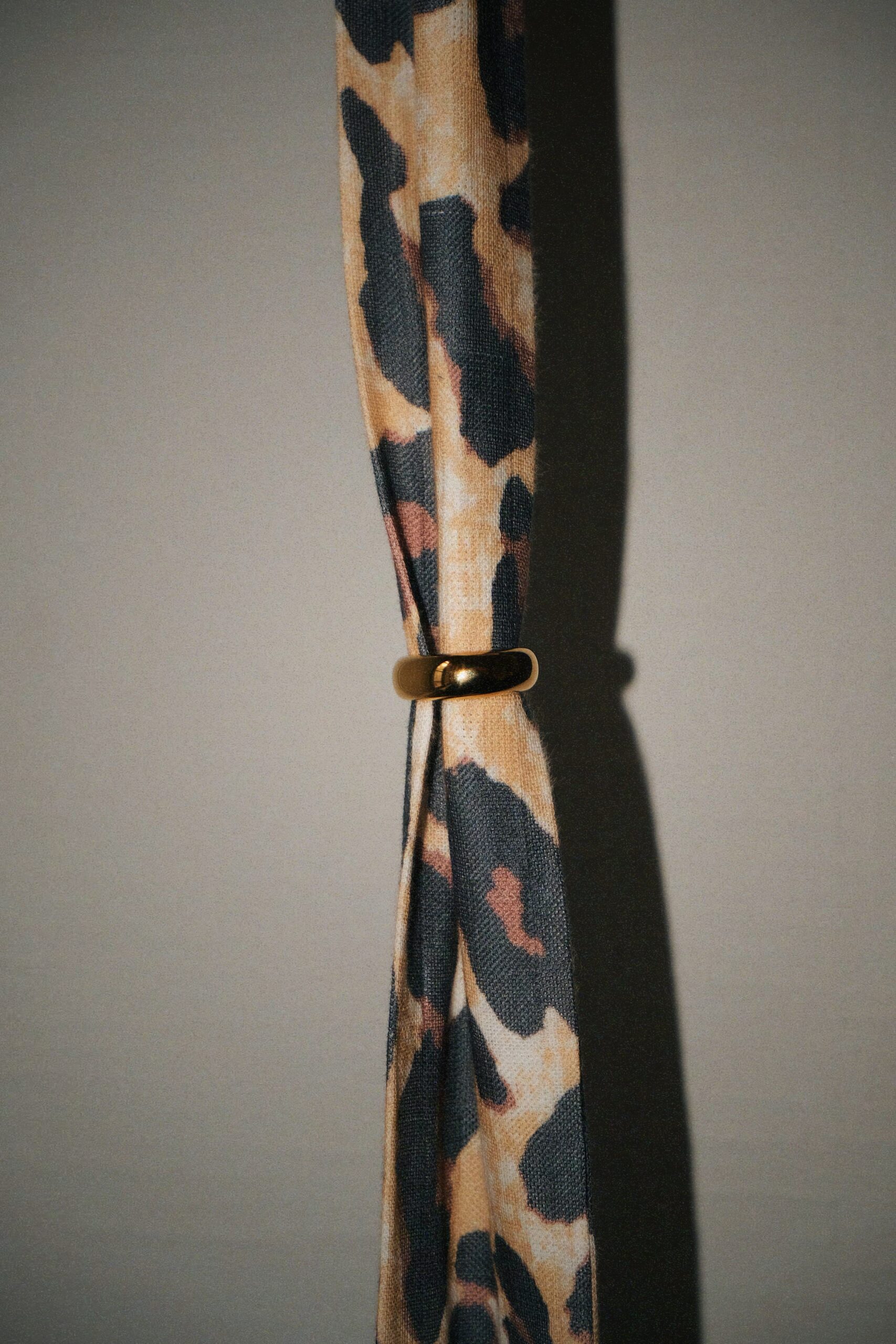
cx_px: 448
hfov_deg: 20.9
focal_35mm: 65
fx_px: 2426
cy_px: 672
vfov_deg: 31.0
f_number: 5.6
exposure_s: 1/60
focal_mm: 43.2
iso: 500
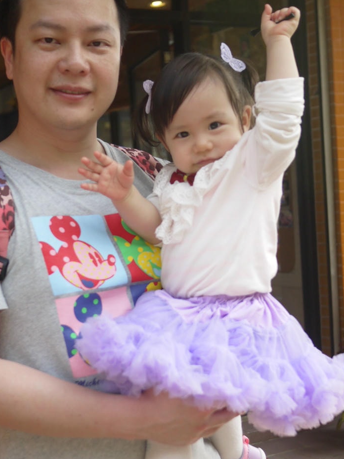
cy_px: 298
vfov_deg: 28.0
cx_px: 164
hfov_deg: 21.3
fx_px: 914
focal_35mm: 69
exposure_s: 1/1300
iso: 160
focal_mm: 20
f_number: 2.2
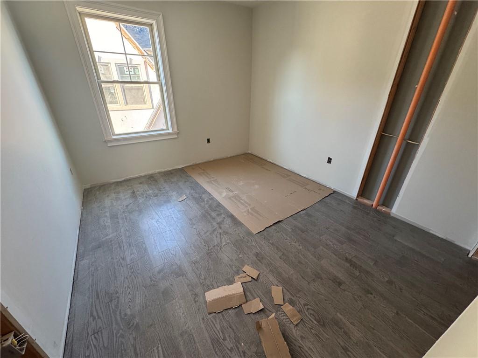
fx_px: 193
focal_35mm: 14
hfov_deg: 102.1
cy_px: 179
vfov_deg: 85.7
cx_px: 239
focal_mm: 2.22
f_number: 2.2
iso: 320
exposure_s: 1/96
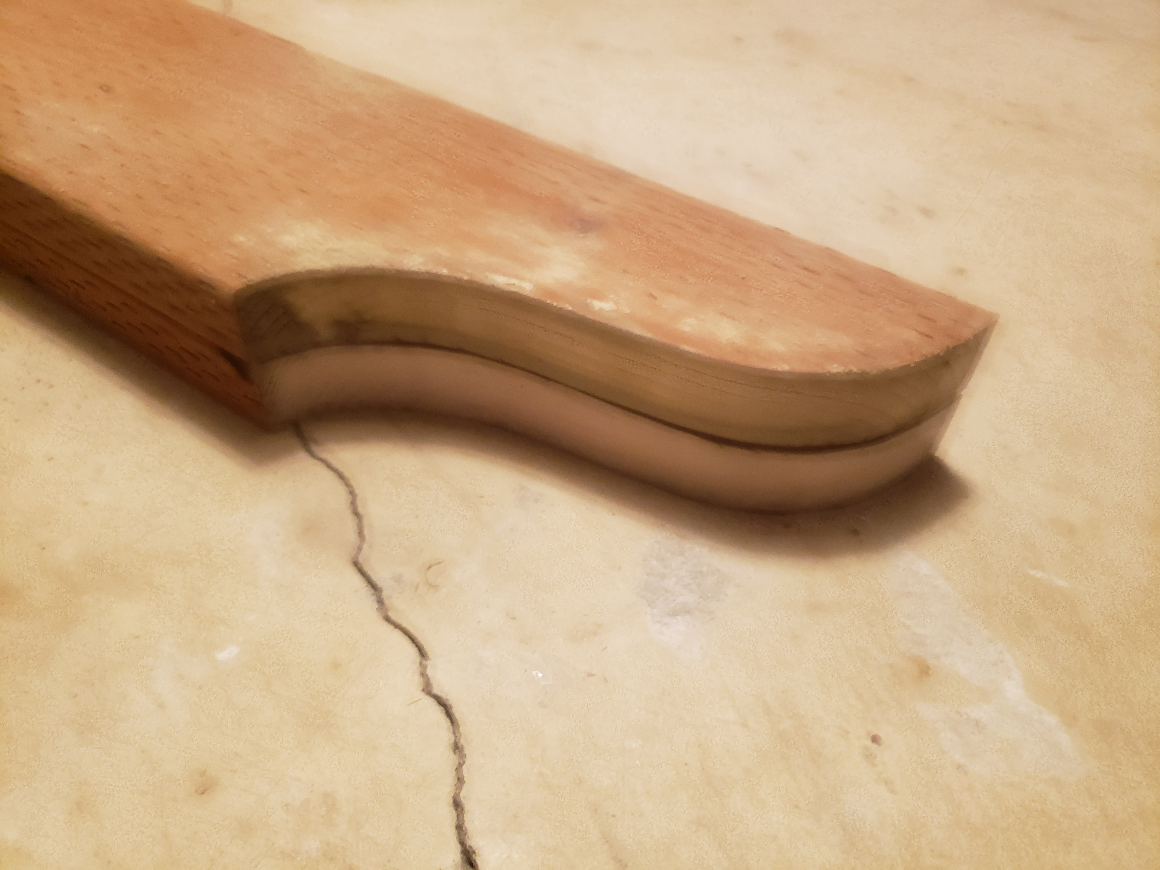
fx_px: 871
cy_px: 435
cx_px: 580
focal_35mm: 26
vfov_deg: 53.1
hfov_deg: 67.3
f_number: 2.4
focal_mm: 4.3
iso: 250
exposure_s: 1/24
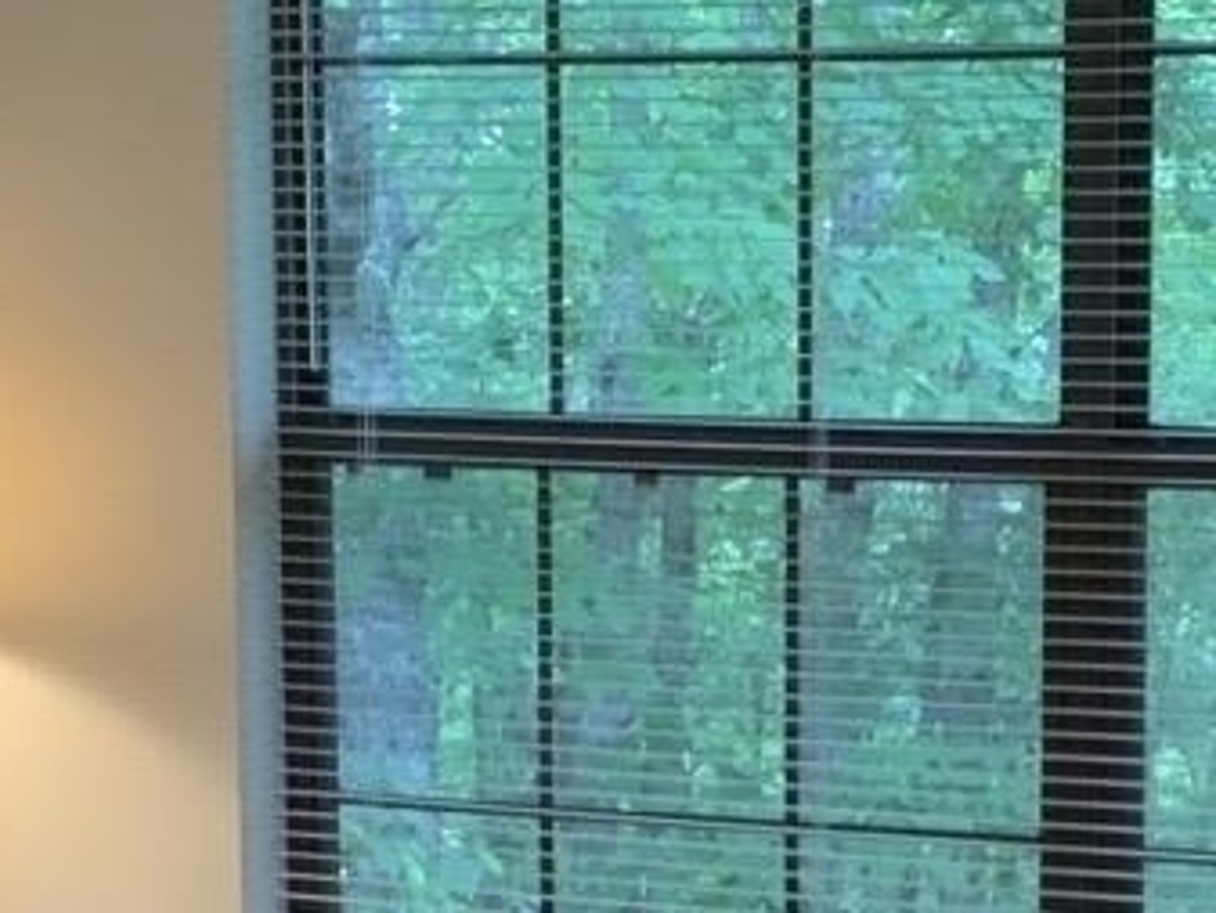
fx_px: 4533
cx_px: 954
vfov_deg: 11.3
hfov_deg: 15.2
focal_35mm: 129
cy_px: 985
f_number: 1.8
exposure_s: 1/60
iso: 160
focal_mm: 3
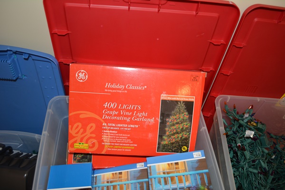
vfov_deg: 43.6
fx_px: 237
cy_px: 95
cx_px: 142
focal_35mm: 30
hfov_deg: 61.9
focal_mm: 20
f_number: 3.8
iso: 640
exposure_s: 1/60
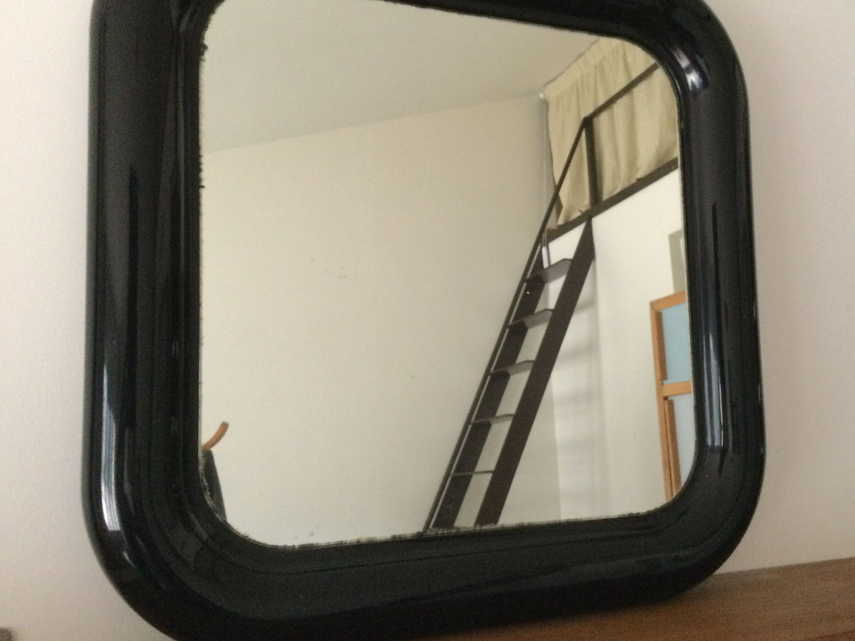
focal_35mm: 37
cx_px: 506
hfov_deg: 49.9
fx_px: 914
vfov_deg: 38.6
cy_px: 294
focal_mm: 3.3
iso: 500
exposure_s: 1/17
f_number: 2.4
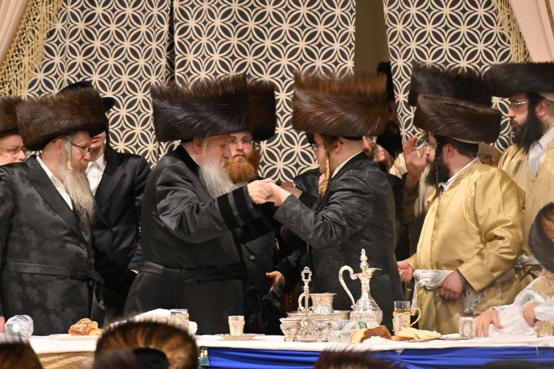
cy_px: 184
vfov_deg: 4.6
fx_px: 4615
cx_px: 277
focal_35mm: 300
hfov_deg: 6.9
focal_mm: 200
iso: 500
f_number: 2.8
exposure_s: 1/200
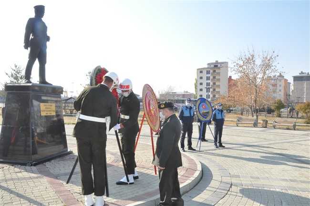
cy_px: 103
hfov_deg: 59.5
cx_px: 155
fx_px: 271
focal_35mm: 32
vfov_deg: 41.6
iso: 1600
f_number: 25
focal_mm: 21
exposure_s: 1/200
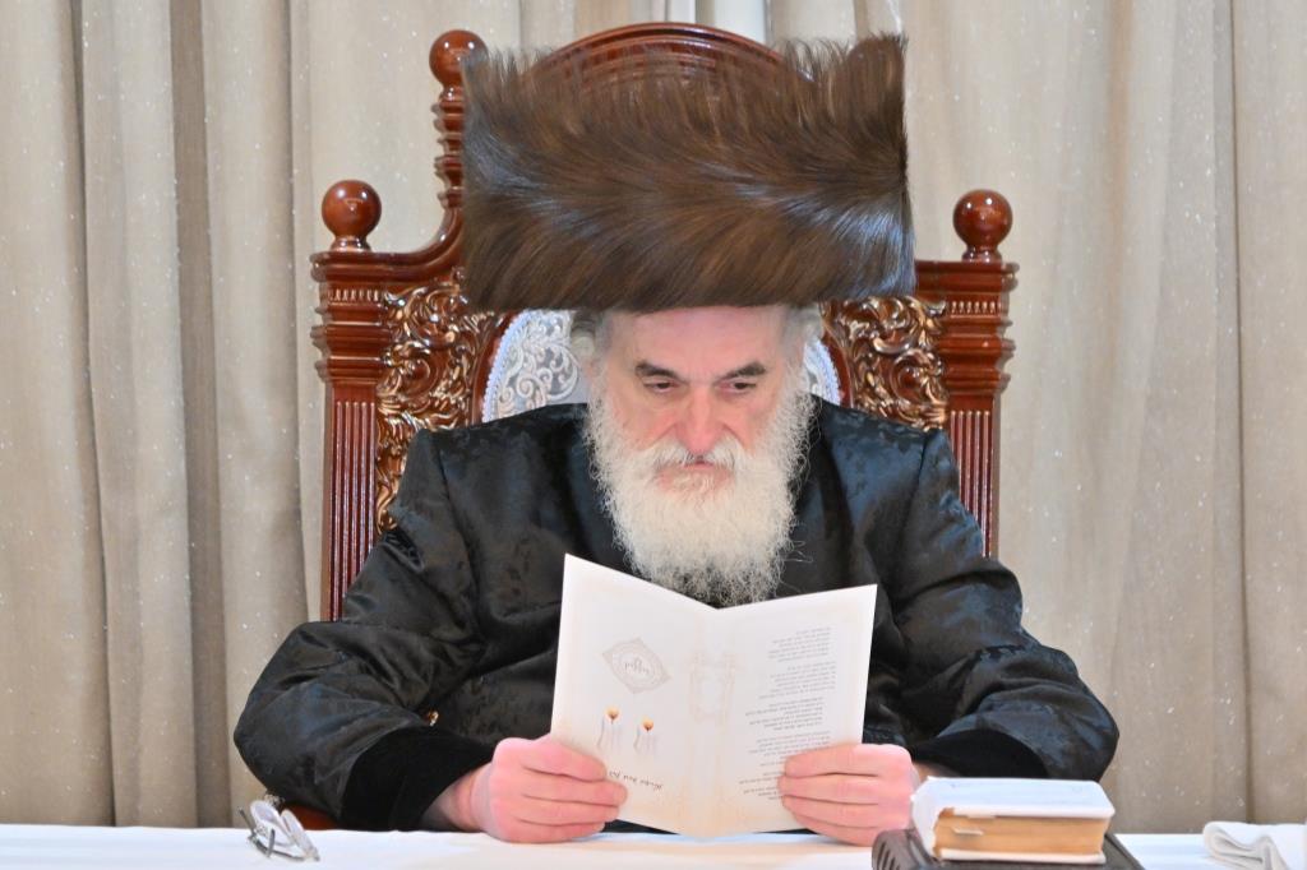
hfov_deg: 11.4
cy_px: 435
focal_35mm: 180
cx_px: 654
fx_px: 6533
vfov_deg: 7.6
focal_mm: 120
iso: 2000
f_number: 4
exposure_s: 1/200
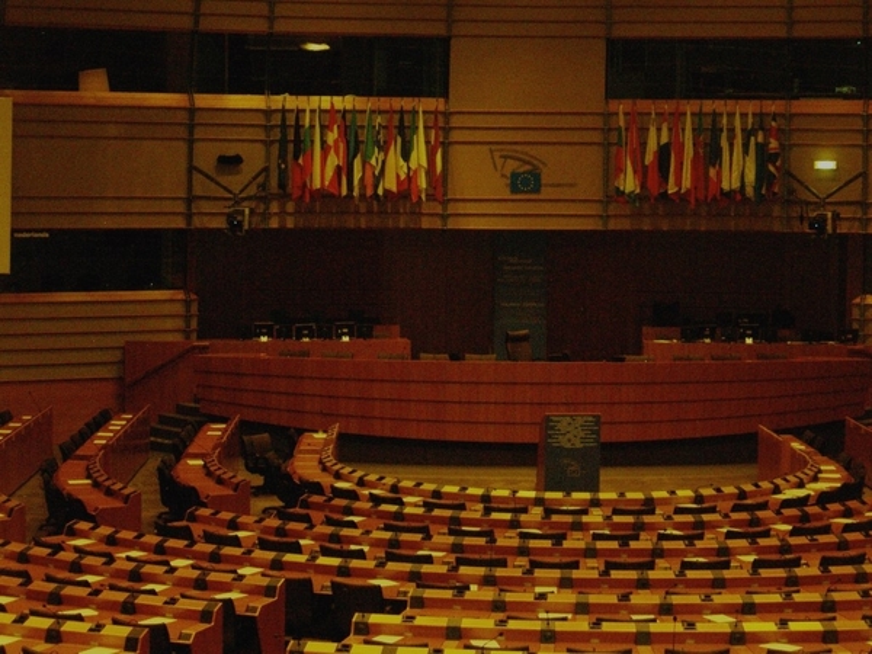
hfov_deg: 23.8
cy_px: 327
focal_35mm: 82
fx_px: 2066
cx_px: 436
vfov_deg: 18.0
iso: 200
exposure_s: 1/60.1
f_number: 4
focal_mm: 17
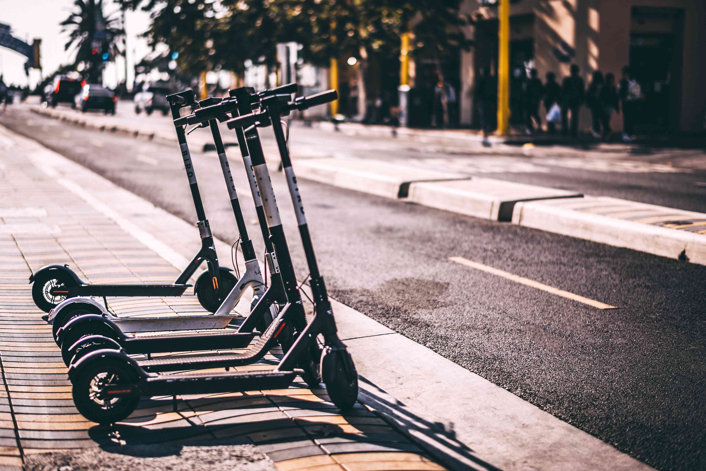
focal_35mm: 58
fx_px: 1137
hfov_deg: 34.5
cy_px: 236
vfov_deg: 23.4
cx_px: 353
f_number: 1.4
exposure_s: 1/2000
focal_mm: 58
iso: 31
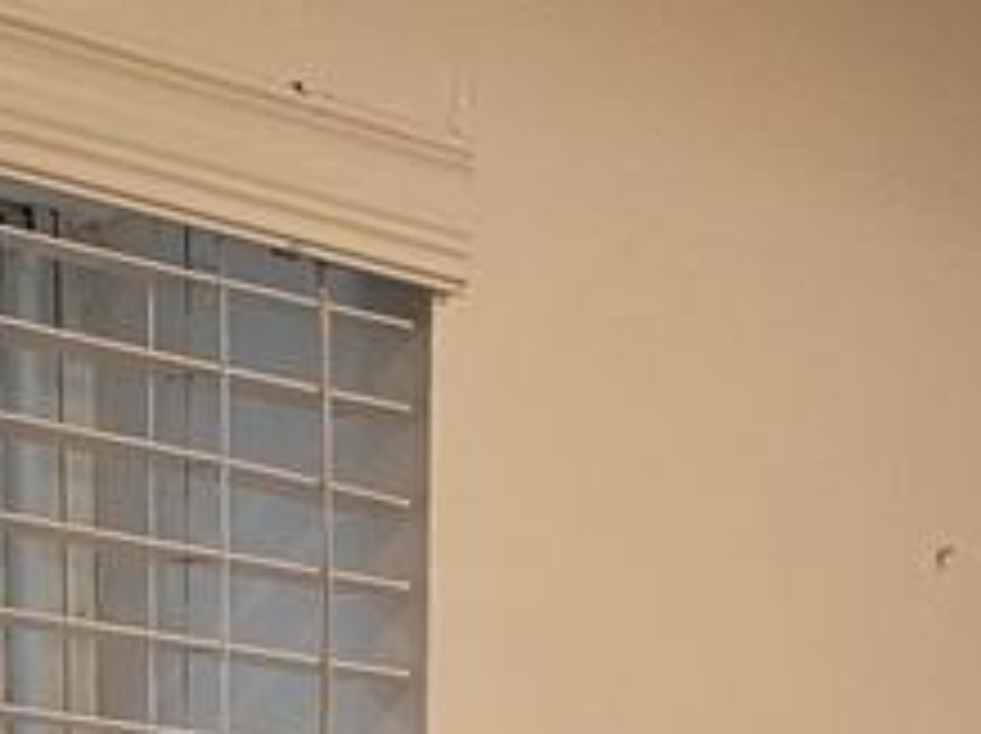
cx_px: 410
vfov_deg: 7.7
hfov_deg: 11.7
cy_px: 2188
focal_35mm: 169
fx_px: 4784
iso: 100
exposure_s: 1/120
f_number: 1.7
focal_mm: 6.3
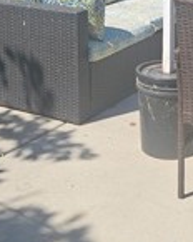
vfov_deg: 17.5
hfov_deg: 15.5
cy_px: -117
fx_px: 707
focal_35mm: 99
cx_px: 133
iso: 25
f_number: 1.8
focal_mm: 5.4
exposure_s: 1/1654
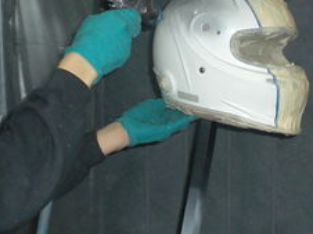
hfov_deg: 19.3
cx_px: 175
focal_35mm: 102
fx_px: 921
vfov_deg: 14.5
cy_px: 91
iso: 200
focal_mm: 6.3
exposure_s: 1/60
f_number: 3.1
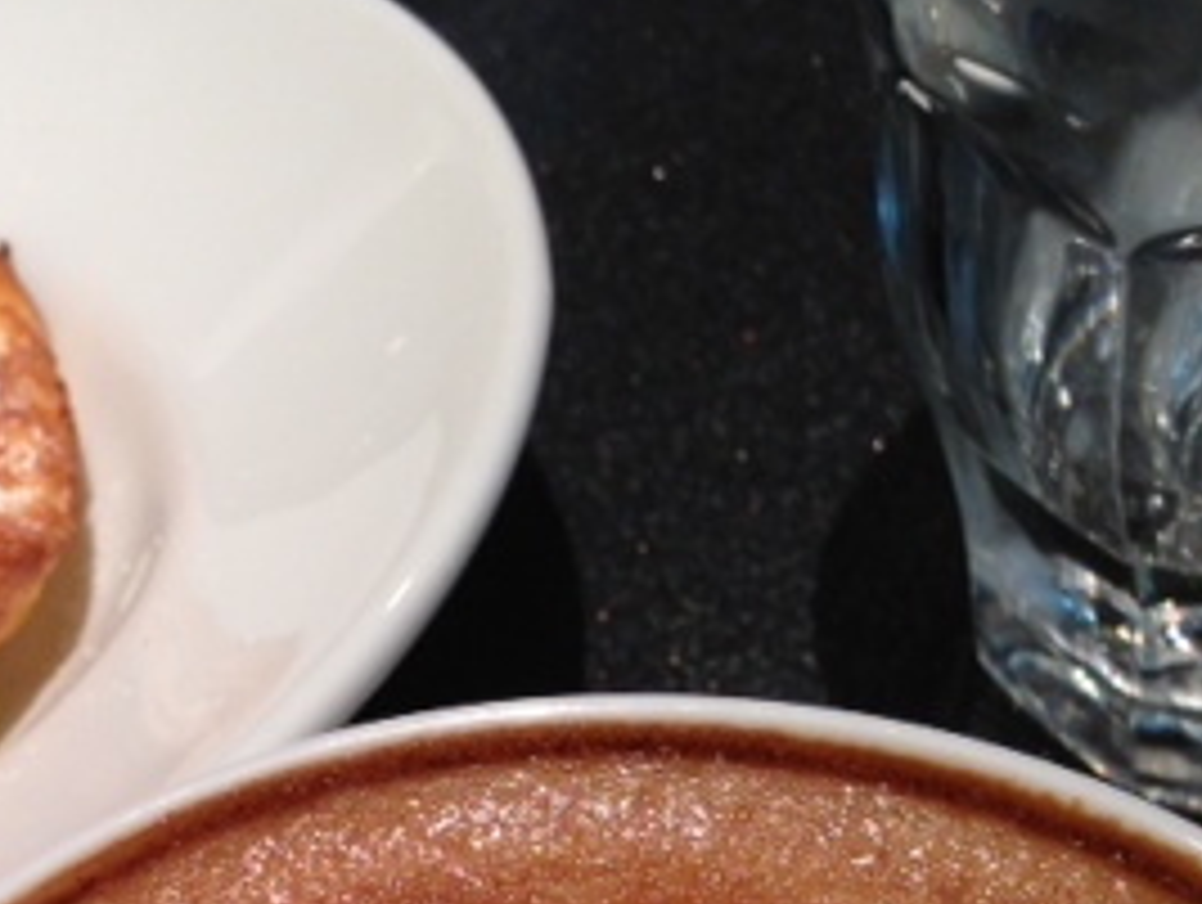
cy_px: 1057
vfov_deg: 17.9
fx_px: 2747
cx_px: -176
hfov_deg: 23.0
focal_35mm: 79
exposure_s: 1/24
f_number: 2.4
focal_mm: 4.13
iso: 50
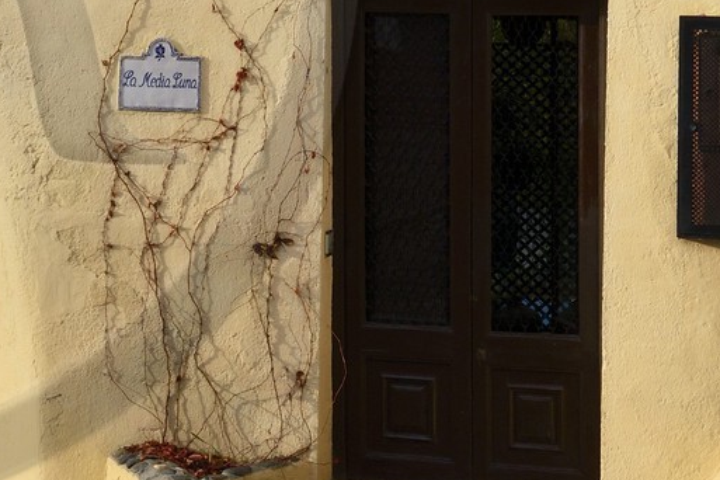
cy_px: -65
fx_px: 2620
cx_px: -219
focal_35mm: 131
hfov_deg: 14.9
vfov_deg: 10.3
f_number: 16
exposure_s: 1/125
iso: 400
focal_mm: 42
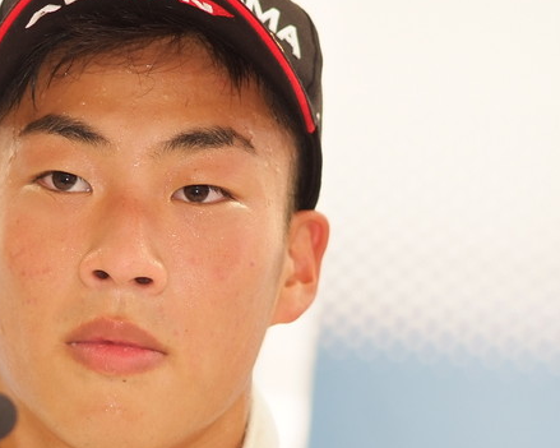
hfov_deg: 4.6
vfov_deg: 3.7
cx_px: 112
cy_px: 248
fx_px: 6893
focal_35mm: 416
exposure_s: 1/125
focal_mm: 180
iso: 800
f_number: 2.8
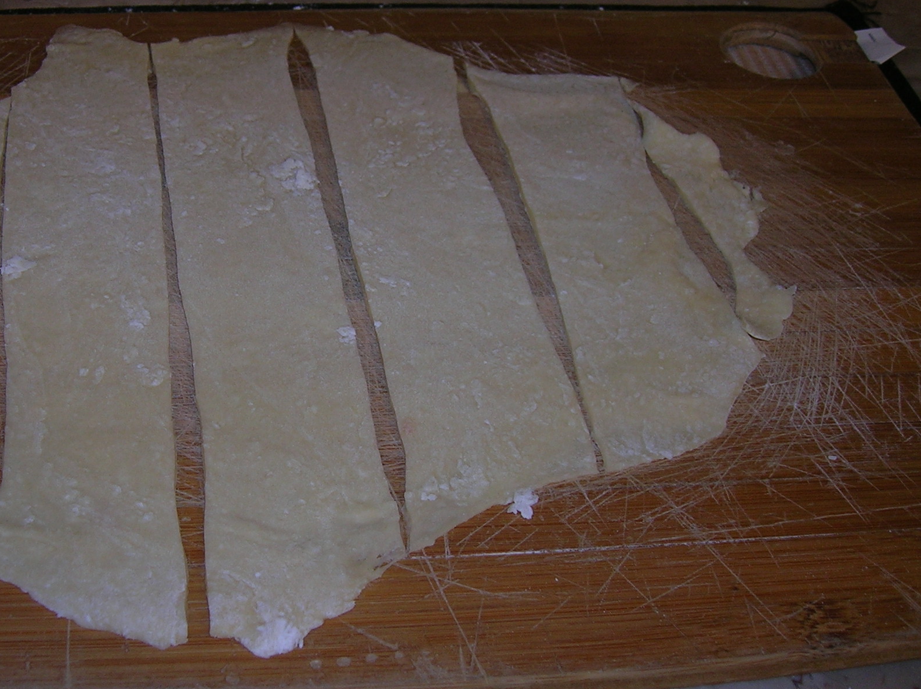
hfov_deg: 38.6
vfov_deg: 29.6
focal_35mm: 49
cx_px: 325
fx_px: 1303
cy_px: 317
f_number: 2.9
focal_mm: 5.7
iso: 50
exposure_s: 1/60.1
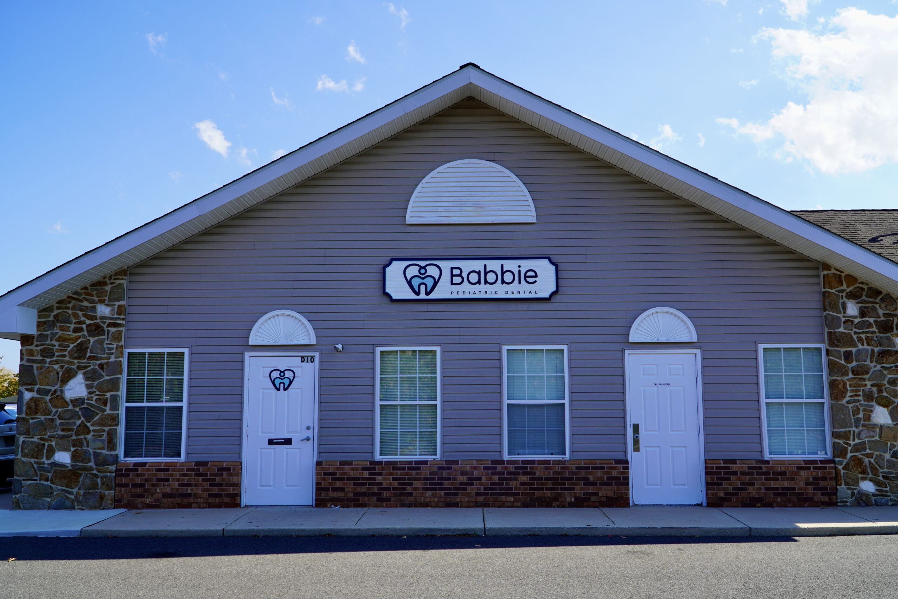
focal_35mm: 30
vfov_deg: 43.6
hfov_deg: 61.9
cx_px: 449
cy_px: 300
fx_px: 748
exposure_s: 1/125
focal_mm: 20
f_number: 9
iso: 100
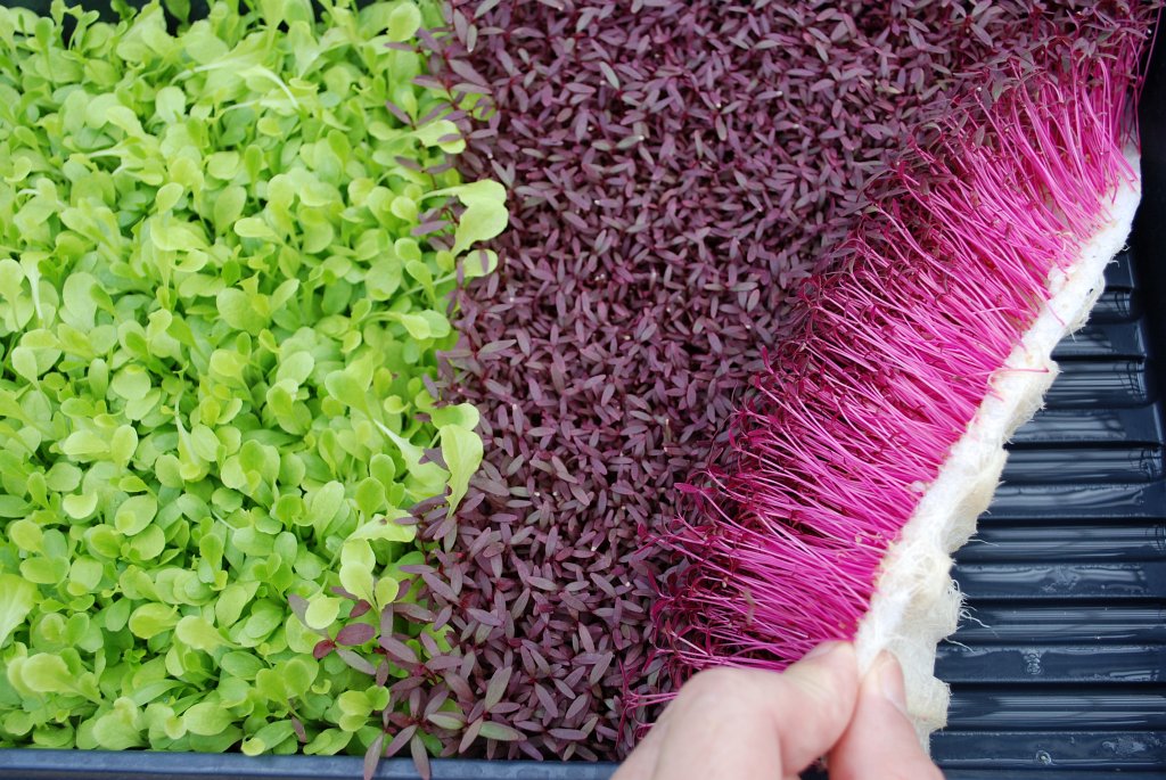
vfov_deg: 37.0
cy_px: 390
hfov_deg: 53.1
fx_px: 1167
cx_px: 583
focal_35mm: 36
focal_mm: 24
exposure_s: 1/125
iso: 200
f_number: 5.6
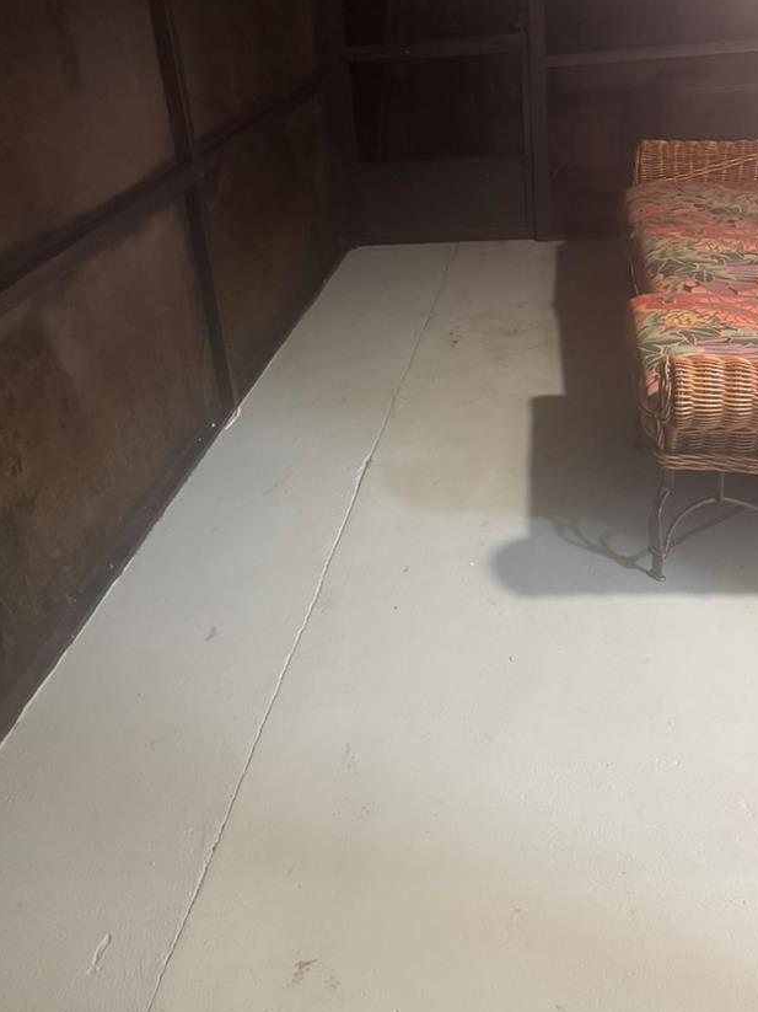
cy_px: 320
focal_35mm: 35
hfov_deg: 40.7
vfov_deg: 51.4
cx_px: 393
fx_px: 1022
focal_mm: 6.76
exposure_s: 1/40
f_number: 1.78
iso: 1000
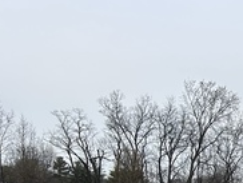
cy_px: 383
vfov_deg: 11.5
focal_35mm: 114
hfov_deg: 15.1
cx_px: 430
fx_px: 801
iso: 50
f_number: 1.5
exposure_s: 1/1311
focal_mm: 5.7
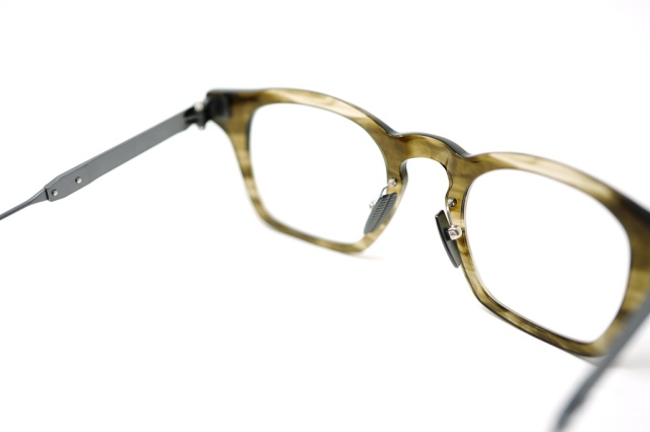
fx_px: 902
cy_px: 216
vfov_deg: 27.0
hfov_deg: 39.6
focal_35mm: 50
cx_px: 325
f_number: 2.8
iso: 160
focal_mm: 50
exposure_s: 1/50
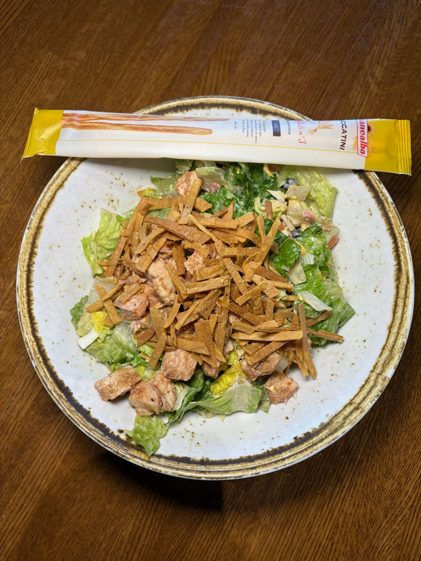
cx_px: 210
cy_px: 280
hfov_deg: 53.1
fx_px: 422
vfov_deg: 67.3
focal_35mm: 26
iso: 64
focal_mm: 5.96
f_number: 1.6
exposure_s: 1/118
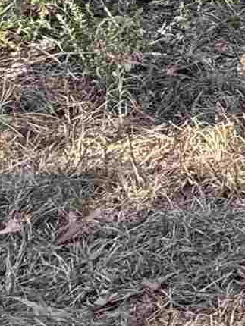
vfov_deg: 17.4
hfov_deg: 9.0
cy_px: -178
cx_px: 883
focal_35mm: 100
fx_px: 943
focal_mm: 2.22
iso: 64
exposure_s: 1/182
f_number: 2.2
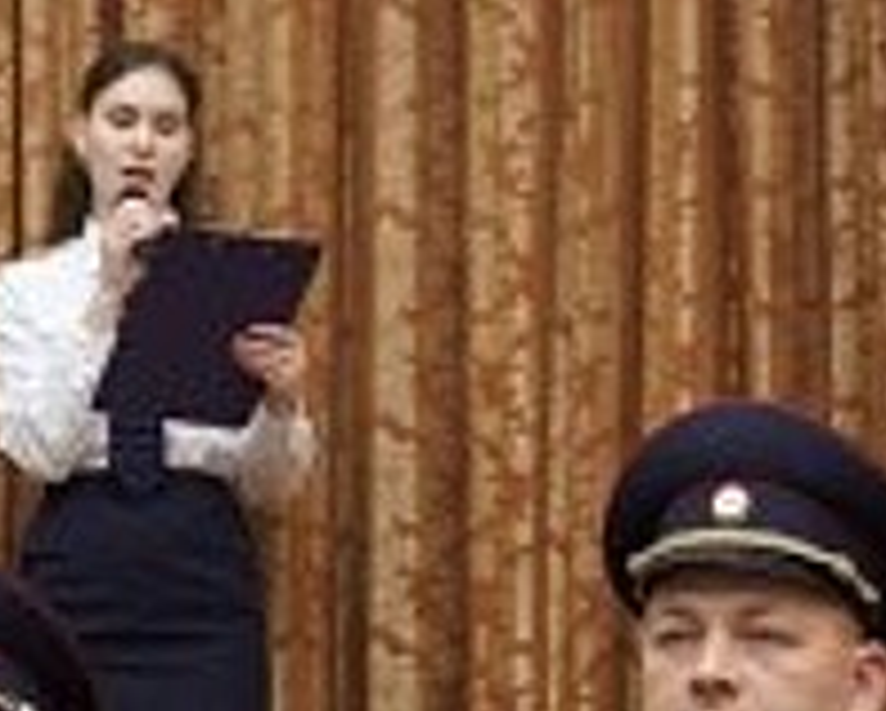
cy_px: 711
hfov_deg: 14.4
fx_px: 3445
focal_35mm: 131
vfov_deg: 11.7
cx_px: -65
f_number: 5
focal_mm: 35
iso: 640
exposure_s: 1/60
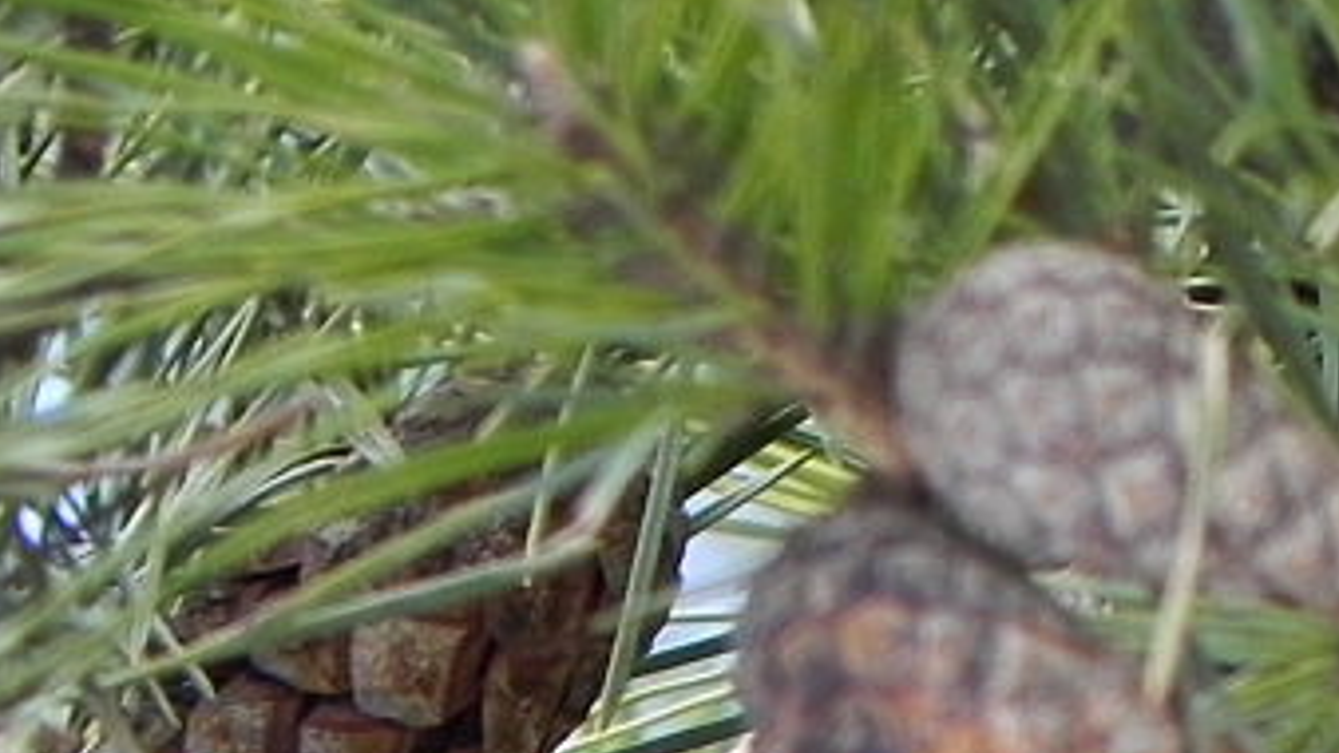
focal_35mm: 2238
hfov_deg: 1.0
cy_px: 1478
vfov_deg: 0.5
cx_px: 784
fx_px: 79447
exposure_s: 1/95.7
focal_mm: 120
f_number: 5
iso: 160
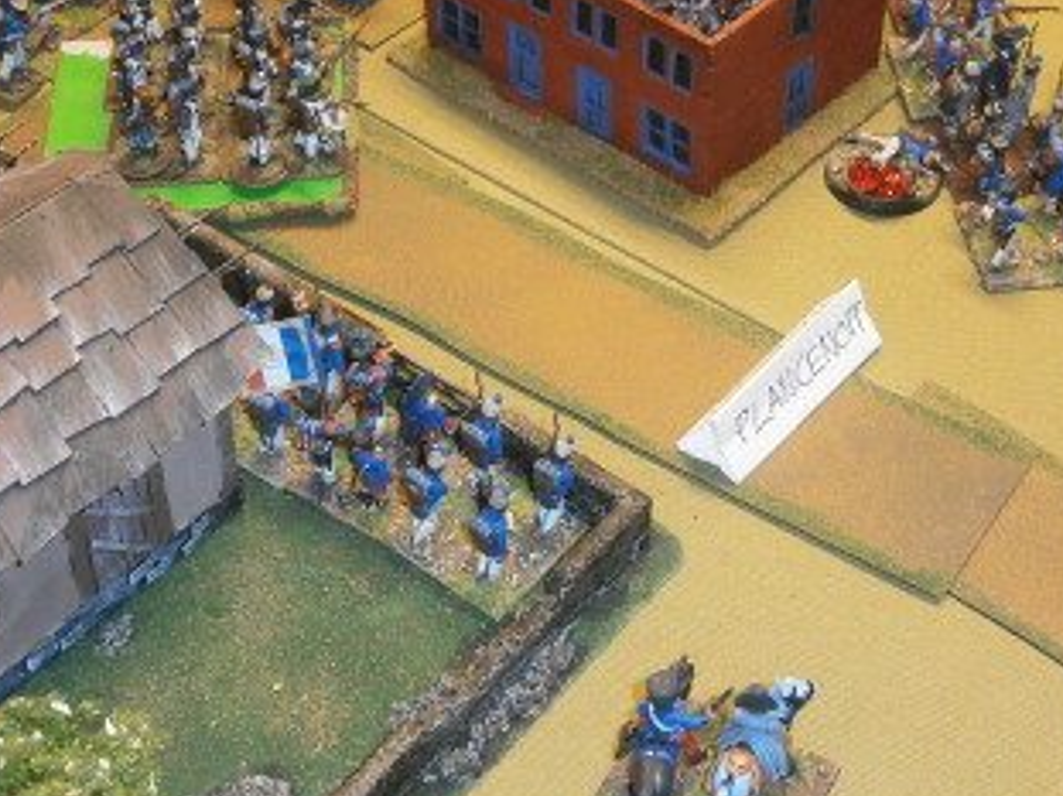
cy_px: 164
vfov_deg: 23.3
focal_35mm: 62
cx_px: 595
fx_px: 1903
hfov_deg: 31.2
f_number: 3.1
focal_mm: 6.4
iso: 200
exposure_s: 1/40
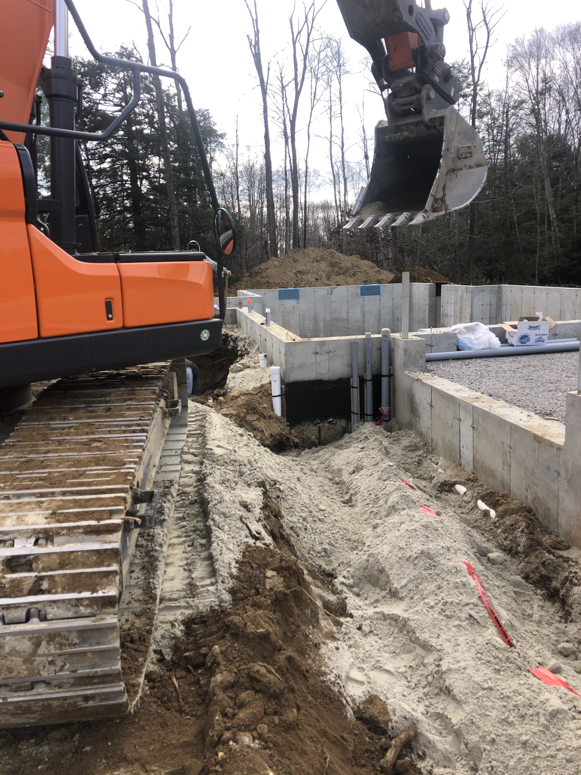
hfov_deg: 49.7
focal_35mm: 28
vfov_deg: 63.4
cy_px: 388
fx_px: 627
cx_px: 290
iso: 20
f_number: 1.8
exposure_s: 1/461
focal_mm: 3.99
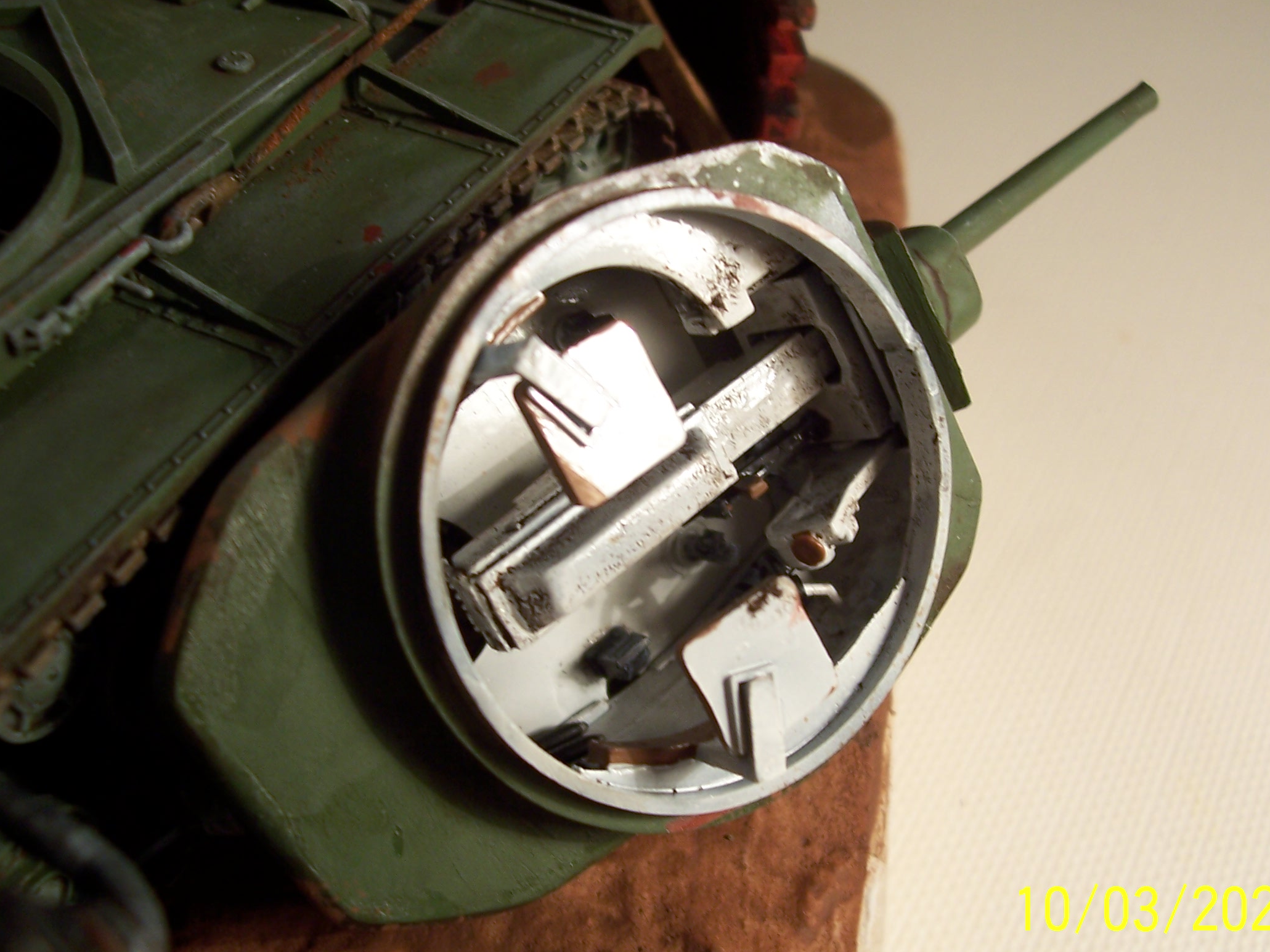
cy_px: 509
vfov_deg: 37.7
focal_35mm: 38
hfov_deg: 48.9
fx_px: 1394
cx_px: 678
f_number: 2.7
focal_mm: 5.6
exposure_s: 1/45
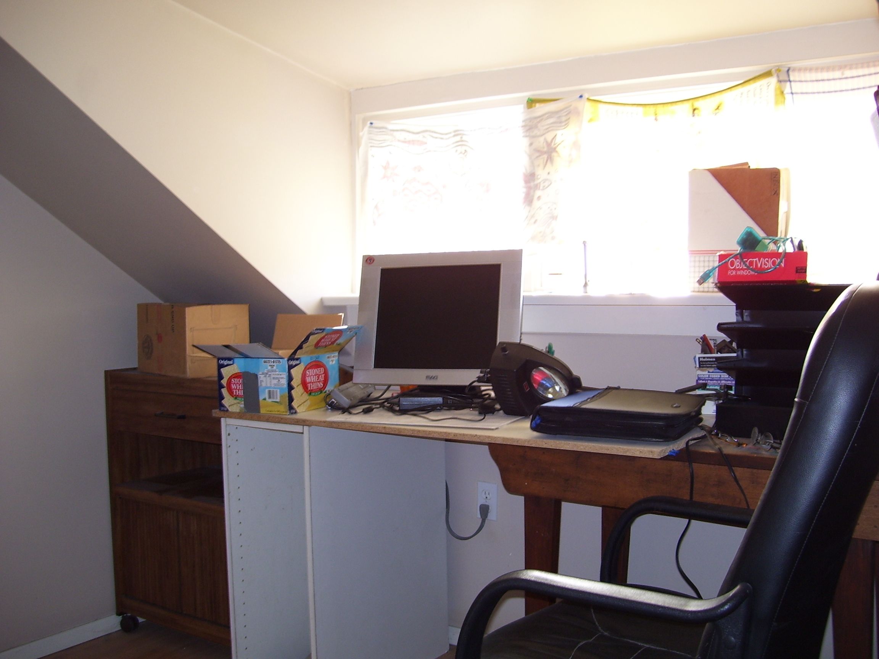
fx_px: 914
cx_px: 440
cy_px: 330
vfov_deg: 39.7
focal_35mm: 36
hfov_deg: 51.4
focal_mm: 6
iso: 80
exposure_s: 1/60
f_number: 2.7
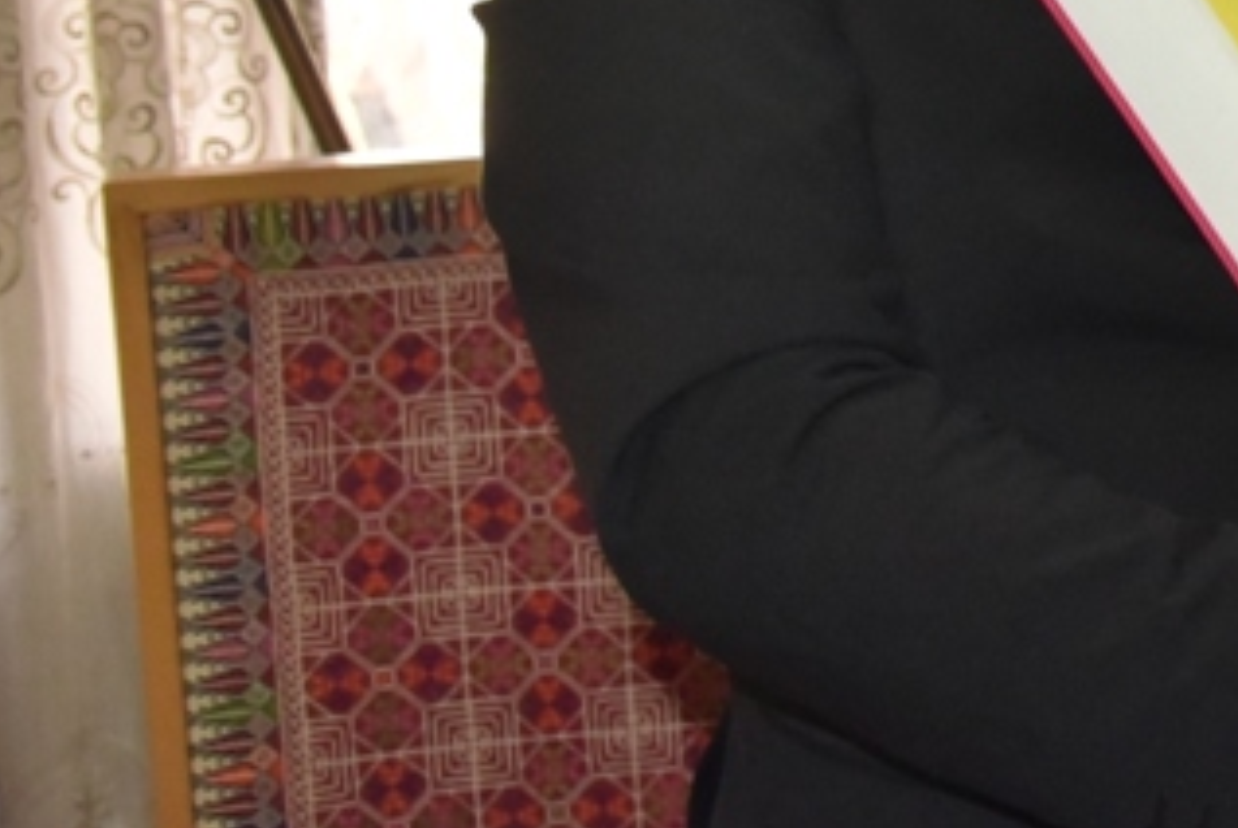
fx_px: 3442
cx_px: 1992
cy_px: -225
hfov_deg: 17.7
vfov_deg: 13.3
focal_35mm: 100
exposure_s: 1/200
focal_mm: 31
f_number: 6.3
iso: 2500
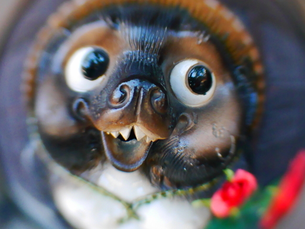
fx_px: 1189
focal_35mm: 135
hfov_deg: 14.6
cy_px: 111
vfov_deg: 11.0
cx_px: 155
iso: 640
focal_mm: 24
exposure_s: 1/60
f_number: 4.1
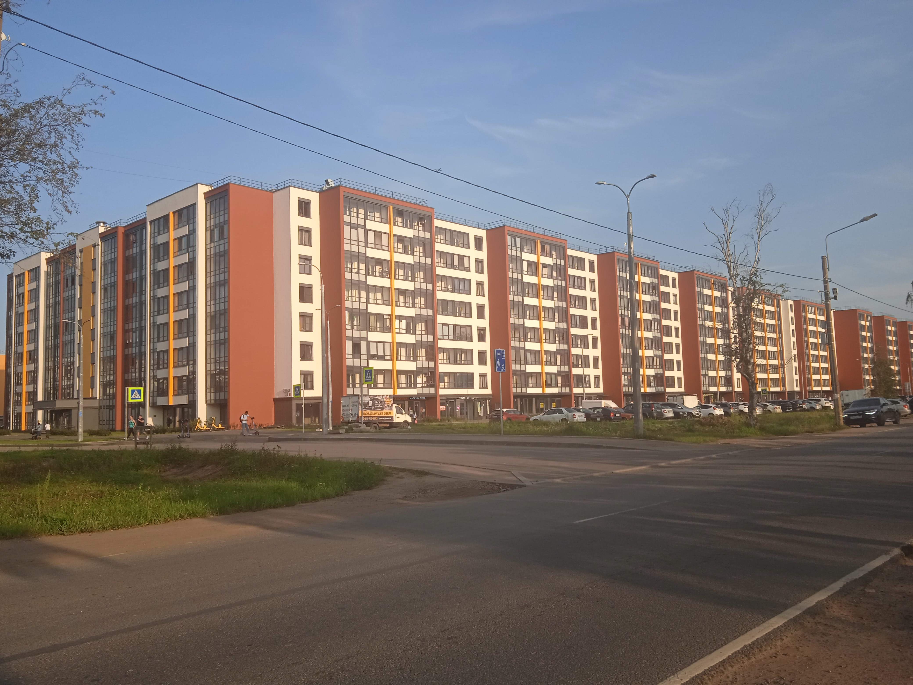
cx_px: 456
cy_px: 342
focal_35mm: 28
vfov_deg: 49.7
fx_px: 739
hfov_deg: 63.4
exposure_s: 1/647
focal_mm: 3.43
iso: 100
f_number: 2.2
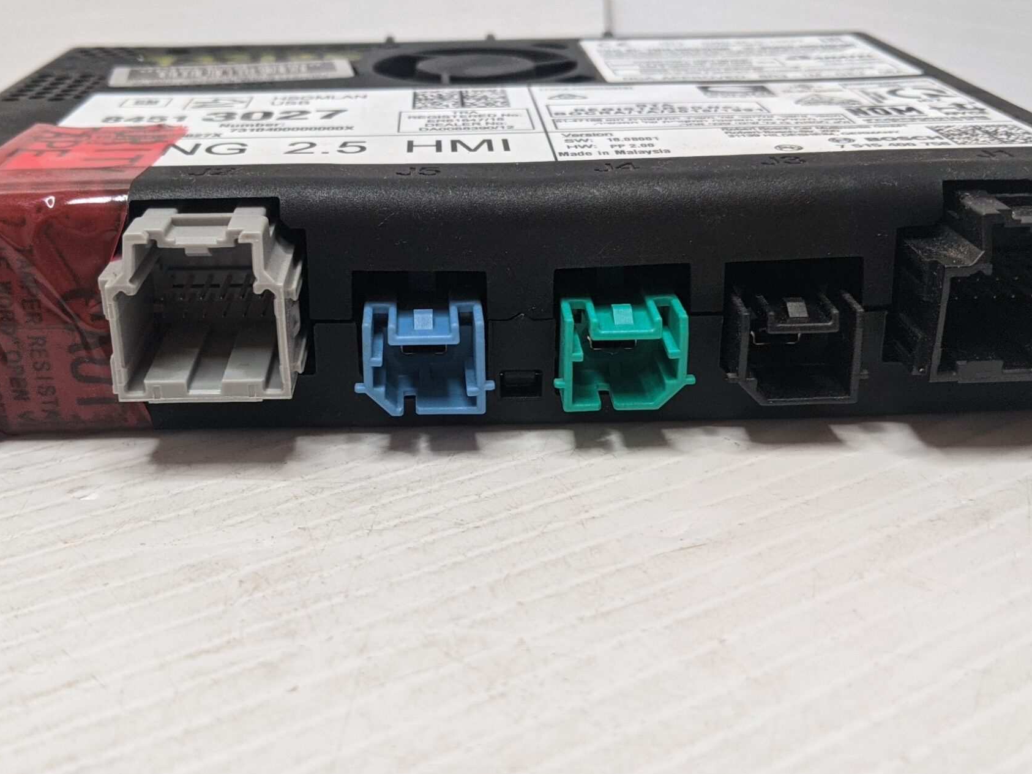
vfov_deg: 35.1
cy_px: 401
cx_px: 467
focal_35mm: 41
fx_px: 1222
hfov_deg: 45.7
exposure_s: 1/125
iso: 159
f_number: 1.8
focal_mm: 4.44
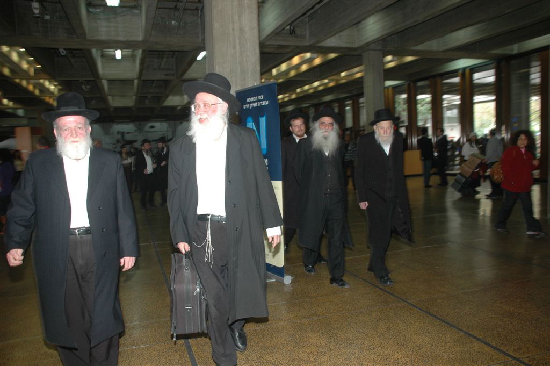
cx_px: 275
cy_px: 183
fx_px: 504
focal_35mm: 33
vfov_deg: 39.9
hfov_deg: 57.3
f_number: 5
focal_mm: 22
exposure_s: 1/60
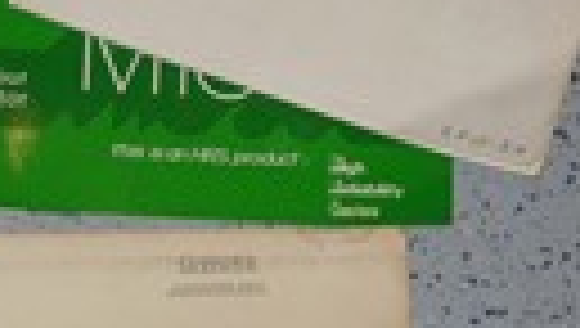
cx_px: 9
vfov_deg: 6.4
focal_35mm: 189
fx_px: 2911
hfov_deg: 11.3
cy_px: 85
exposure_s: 1/60
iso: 200
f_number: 4
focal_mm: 8.9
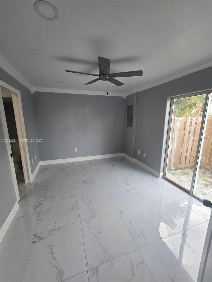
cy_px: 141
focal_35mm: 13
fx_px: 106
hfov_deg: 89.9
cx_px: 106
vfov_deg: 106.2
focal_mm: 2.2
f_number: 2.2
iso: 80
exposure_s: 1/60
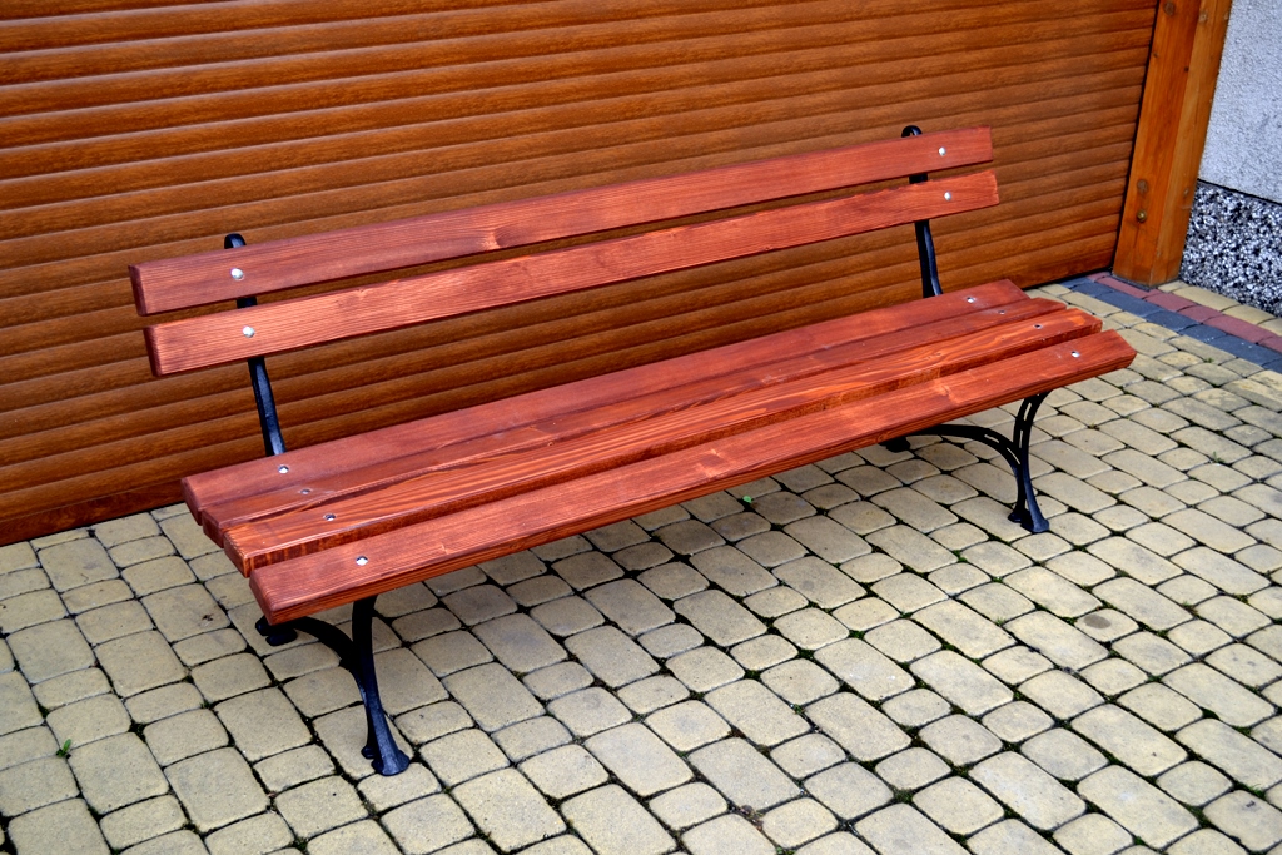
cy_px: 428
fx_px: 1496
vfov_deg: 31.9
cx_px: 641
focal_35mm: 42
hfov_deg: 46.4
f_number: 4.5
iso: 100
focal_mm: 28
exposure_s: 1/60
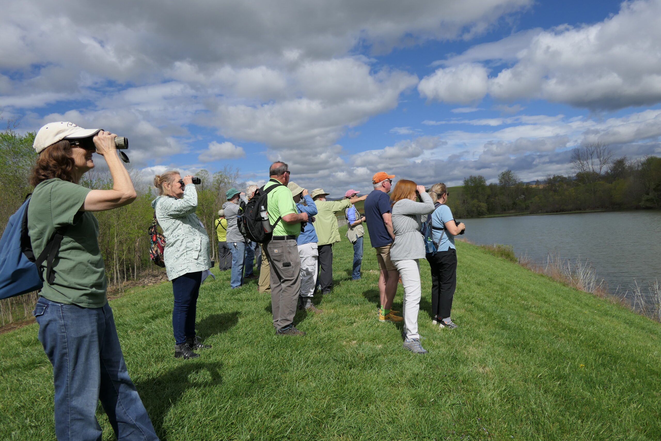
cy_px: 220
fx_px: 441
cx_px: 330
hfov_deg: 73.7
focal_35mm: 24
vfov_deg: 53.1
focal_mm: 8.8
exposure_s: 1/500
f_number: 4
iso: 125
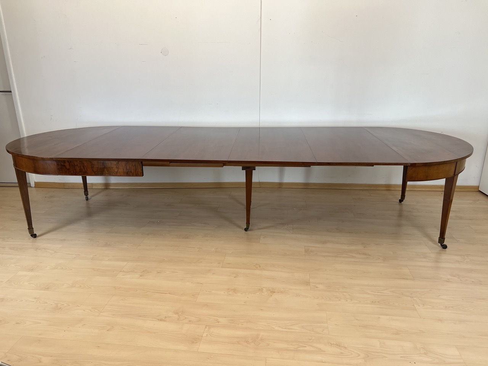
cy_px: 183
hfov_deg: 67.3
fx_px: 367
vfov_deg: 53.1
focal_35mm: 26
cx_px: 244
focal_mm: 5.7
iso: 125
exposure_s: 1/121
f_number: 1.5
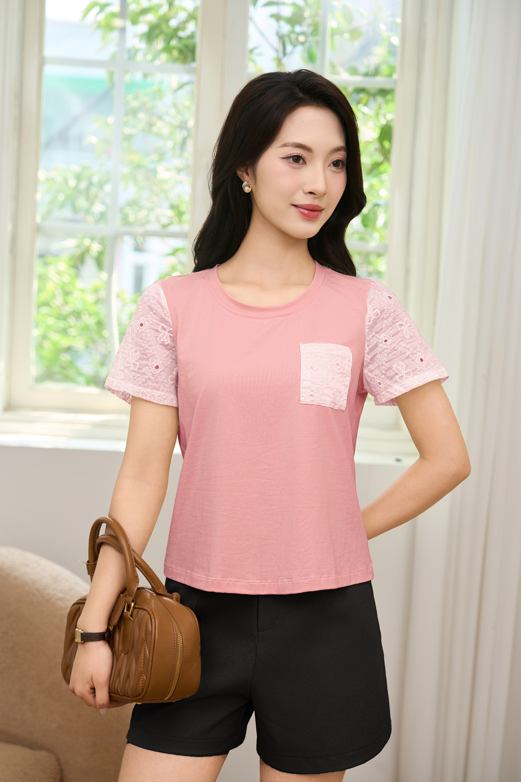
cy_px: 391
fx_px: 1107
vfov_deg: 38.9
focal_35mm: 51
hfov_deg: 26.5
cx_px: 260
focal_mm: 51
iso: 200
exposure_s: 1/200
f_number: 3.2
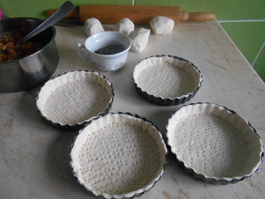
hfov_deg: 67.3
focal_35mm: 26
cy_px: 100
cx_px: 132
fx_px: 199
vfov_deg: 53.1
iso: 450
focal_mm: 4.6
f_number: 3.2
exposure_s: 1/250
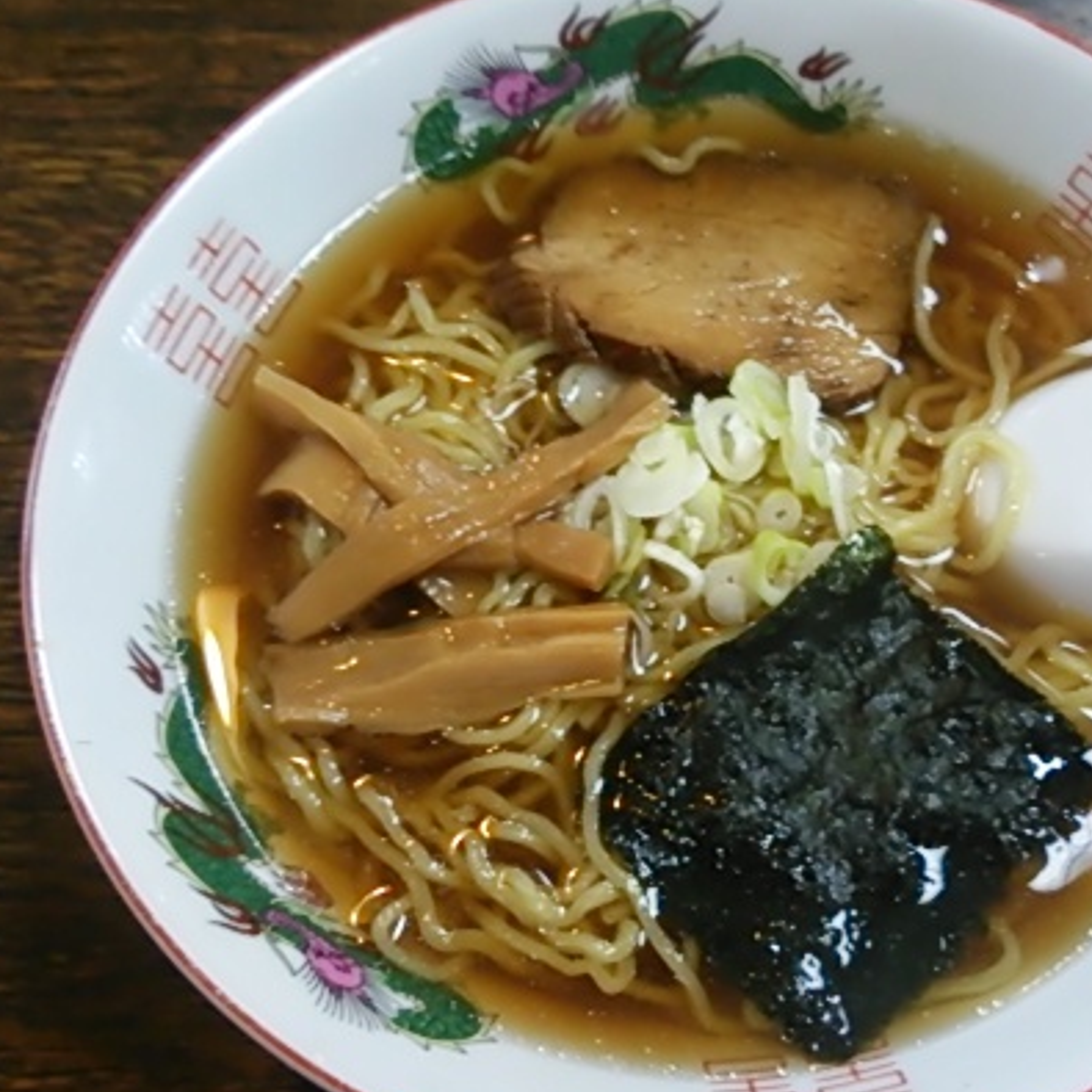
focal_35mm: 43
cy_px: 597
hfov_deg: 39.0
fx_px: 1535
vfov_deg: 39.1
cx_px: 669
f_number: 1.94
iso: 160
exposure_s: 1/33
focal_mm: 4.06
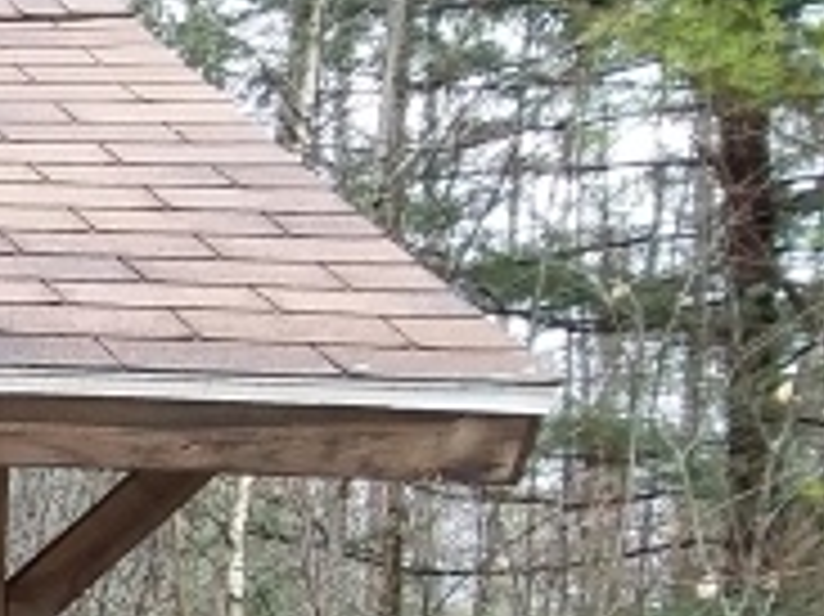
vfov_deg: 11.8
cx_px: -973
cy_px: 1034
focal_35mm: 118
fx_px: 2807
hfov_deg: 13.5
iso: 50
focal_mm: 2.91
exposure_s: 1/183
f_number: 1.9
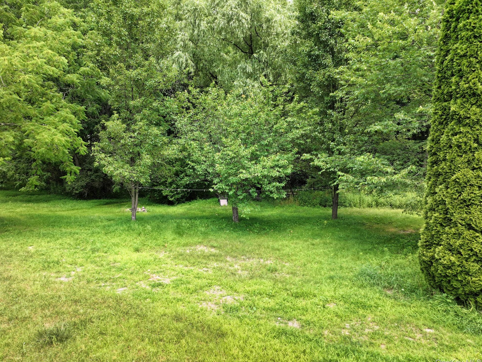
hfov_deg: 69.4
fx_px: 348
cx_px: 234
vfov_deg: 54.9
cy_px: 180
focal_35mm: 25
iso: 100
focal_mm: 12.29
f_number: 2.8
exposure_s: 1/500
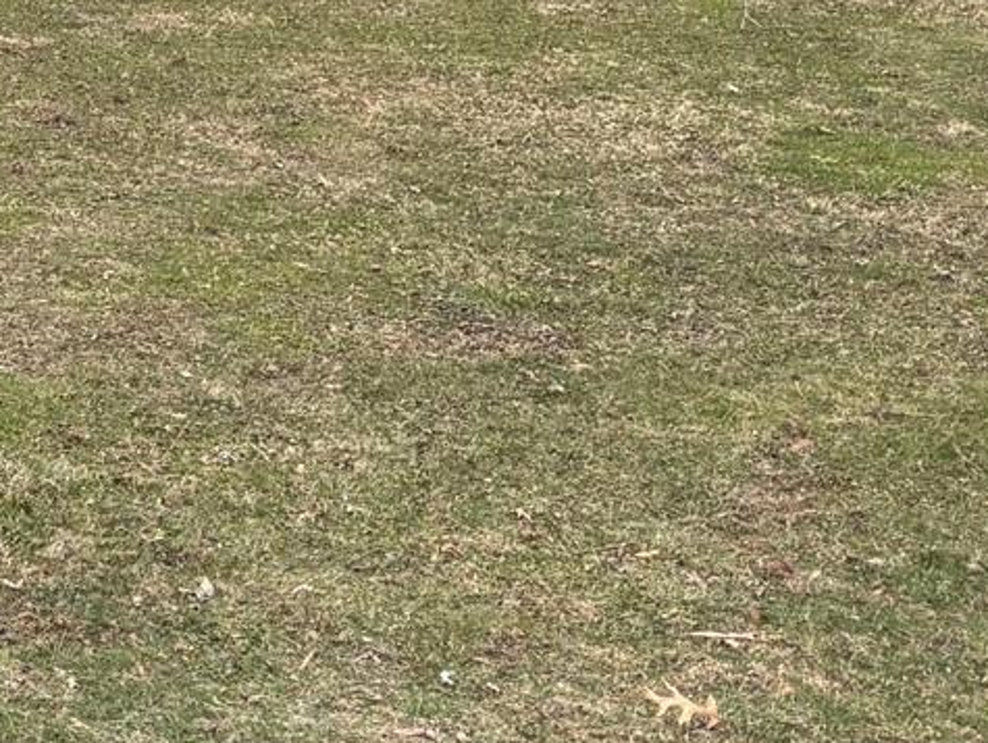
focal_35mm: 112
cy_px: -271
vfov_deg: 12.7
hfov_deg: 14.7
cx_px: -946
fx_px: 3199
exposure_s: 1/1047
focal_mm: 5.96
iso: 50
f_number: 1.6
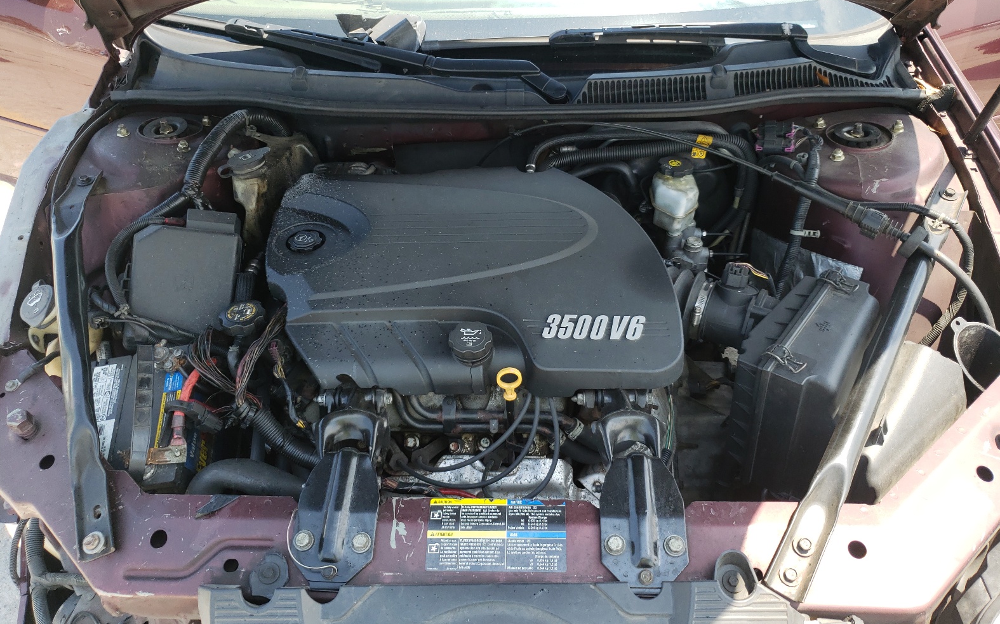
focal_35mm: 28
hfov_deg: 66.5
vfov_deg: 44.5
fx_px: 763
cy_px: 302
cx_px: 503
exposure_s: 1/435
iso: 50
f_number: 1.5
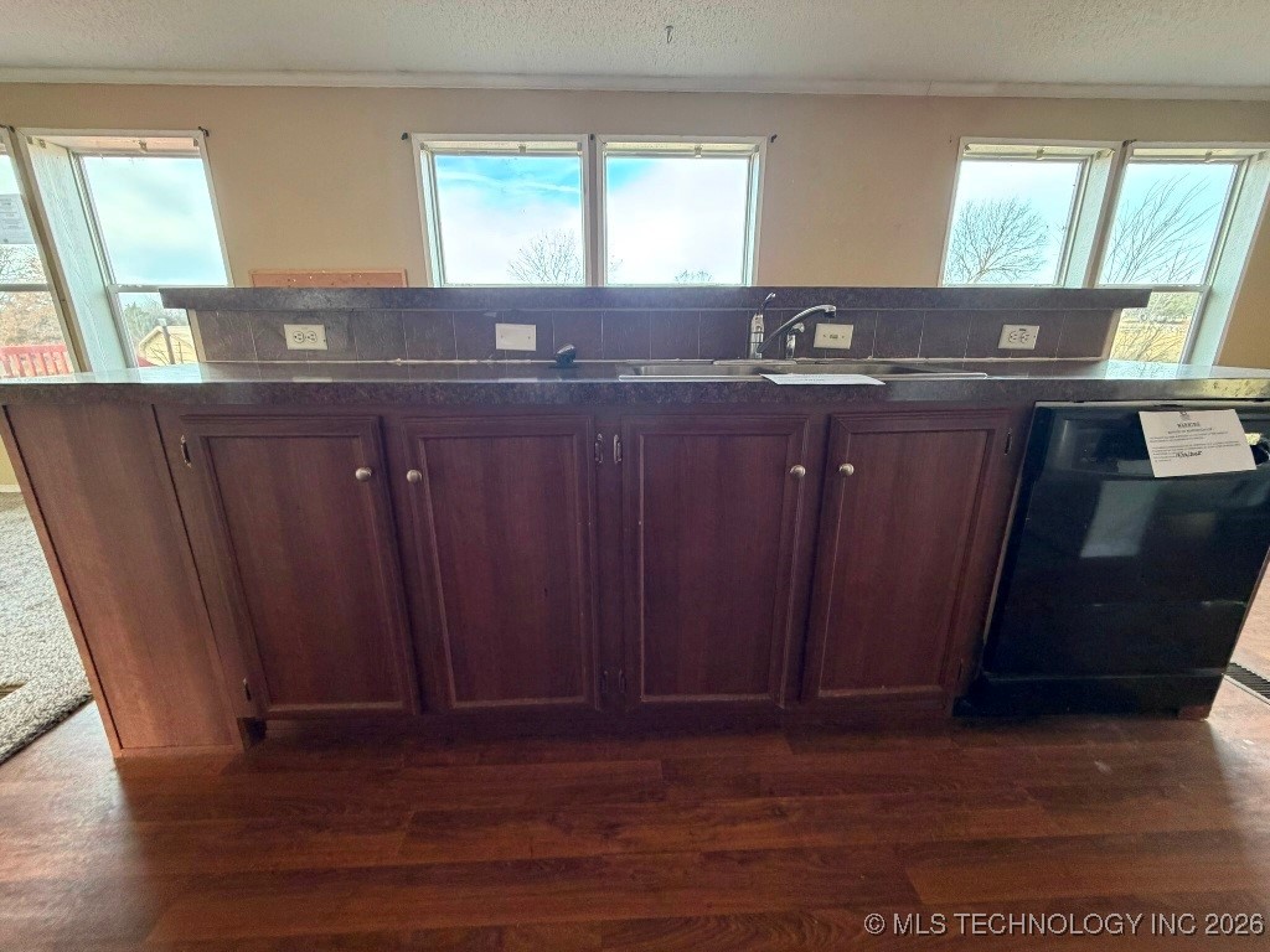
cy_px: 476
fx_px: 514
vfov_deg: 85.7
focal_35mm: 14
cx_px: 635
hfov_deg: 102.1
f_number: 2.2
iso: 320
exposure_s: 1/60
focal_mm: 2.22
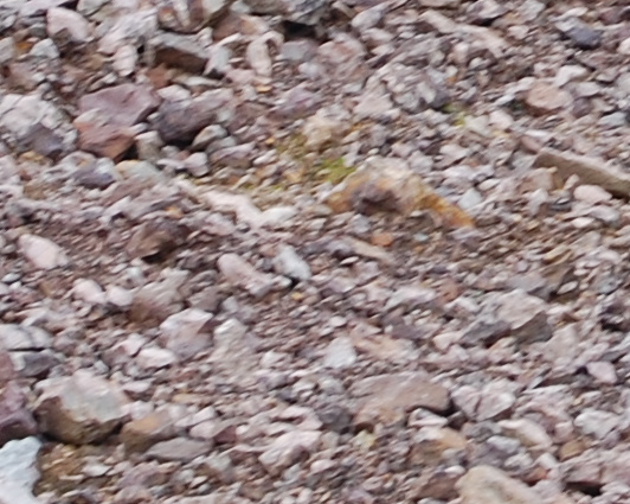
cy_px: -79
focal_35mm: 438
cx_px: 568
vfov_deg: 3.5
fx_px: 8156
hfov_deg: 4.4
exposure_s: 1/100
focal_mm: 55
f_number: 8
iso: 200
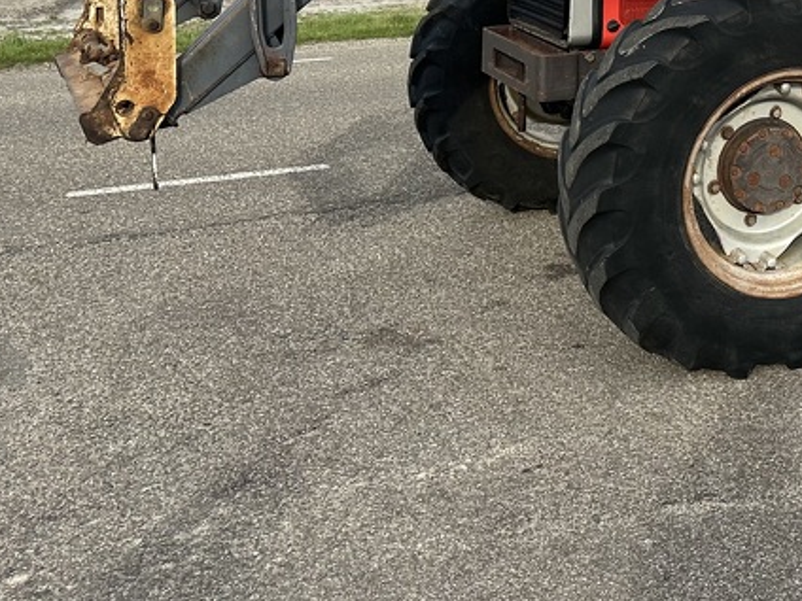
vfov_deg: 23.5
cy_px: -76
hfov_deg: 29.9
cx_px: 883
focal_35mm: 58
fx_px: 1344
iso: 80
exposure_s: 1/3058
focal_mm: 6.86
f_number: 1.78
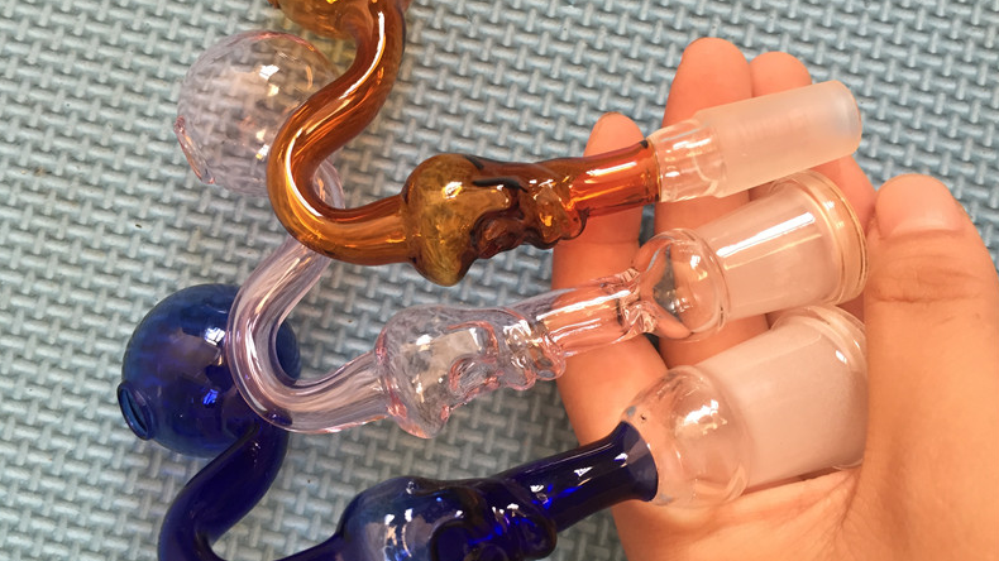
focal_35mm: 32
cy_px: 262
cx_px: 497
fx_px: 847
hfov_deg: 61.0
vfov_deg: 36.6
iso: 50
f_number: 2.2
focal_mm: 4.15
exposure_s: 1/33
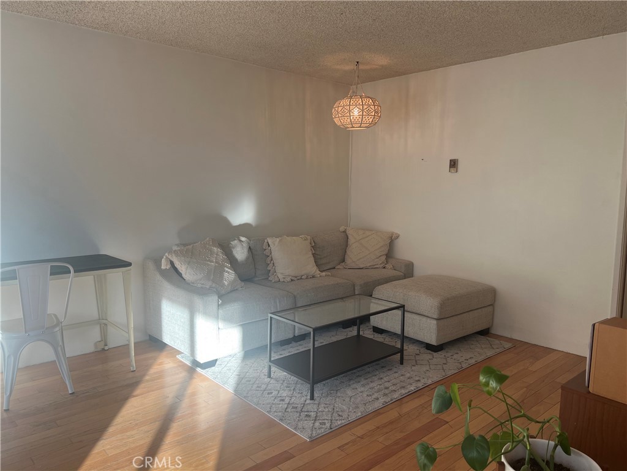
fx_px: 471
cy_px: 236
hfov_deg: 67.3
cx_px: 314
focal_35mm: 26
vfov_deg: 53.1
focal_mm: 5.7
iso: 50
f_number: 1.5
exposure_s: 1/170
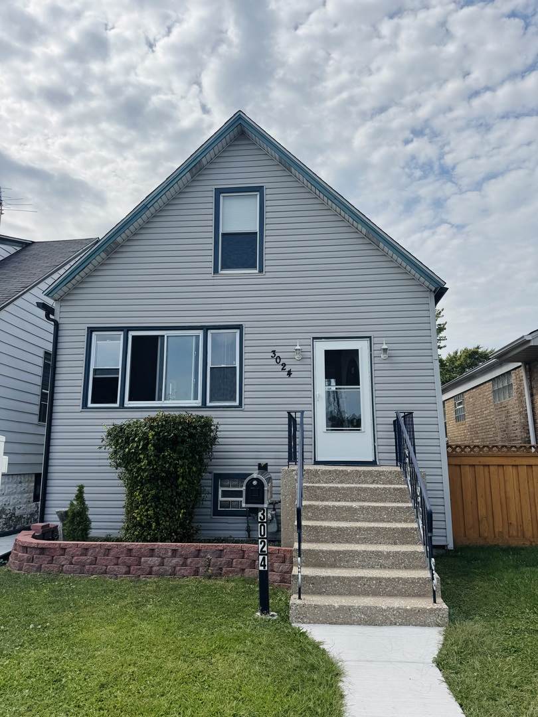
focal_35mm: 24
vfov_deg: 71.6
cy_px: 358
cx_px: 269
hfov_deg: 56.8
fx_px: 497
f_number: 1.78
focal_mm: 6.76
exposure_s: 1/7092
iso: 80
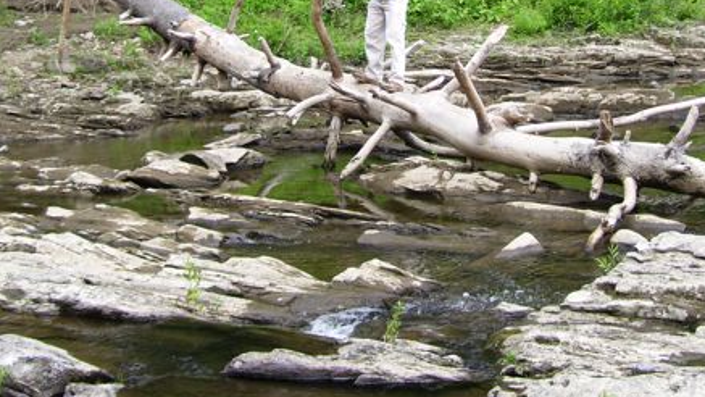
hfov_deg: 35.4
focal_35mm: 59
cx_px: 360
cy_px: 40
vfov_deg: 20.0
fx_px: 1103
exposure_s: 1/180
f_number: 2.7
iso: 80
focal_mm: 6
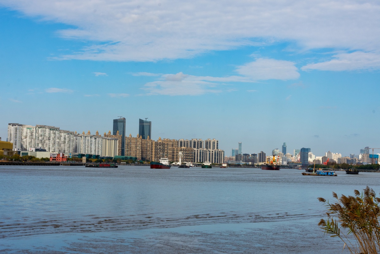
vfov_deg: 20.2
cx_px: 190
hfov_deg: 29.9
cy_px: 127
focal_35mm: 68
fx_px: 712
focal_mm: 45
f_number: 14
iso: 400
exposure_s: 1/400
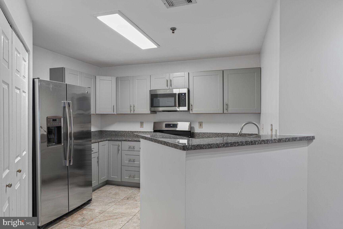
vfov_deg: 56.1
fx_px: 214
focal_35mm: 22
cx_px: 172
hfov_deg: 77.3
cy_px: 114
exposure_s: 1/1.25
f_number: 8
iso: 200
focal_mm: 22.5
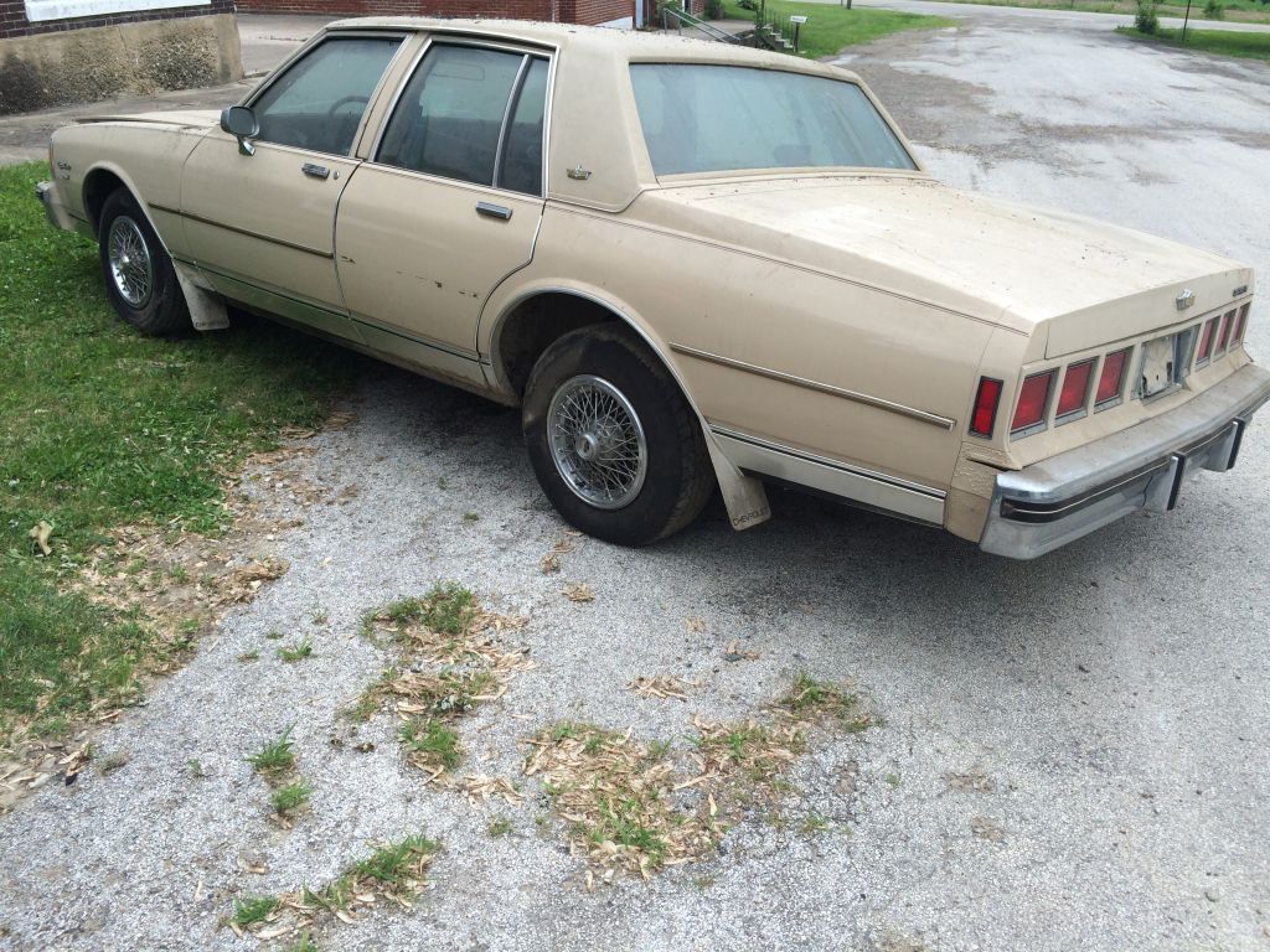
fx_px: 1064
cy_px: 476
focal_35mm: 29
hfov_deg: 61.7
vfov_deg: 48.2
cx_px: 635
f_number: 2.2
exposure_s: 1/279
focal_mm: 4.15
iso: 32
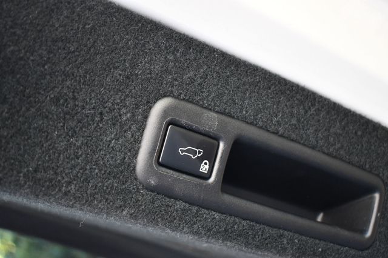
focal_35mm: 51
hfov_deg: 38.9
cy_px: 129
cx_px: 194
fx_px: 549
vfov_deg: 26.5
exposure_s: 1/125
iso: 1600
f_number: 4.5
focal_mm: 34
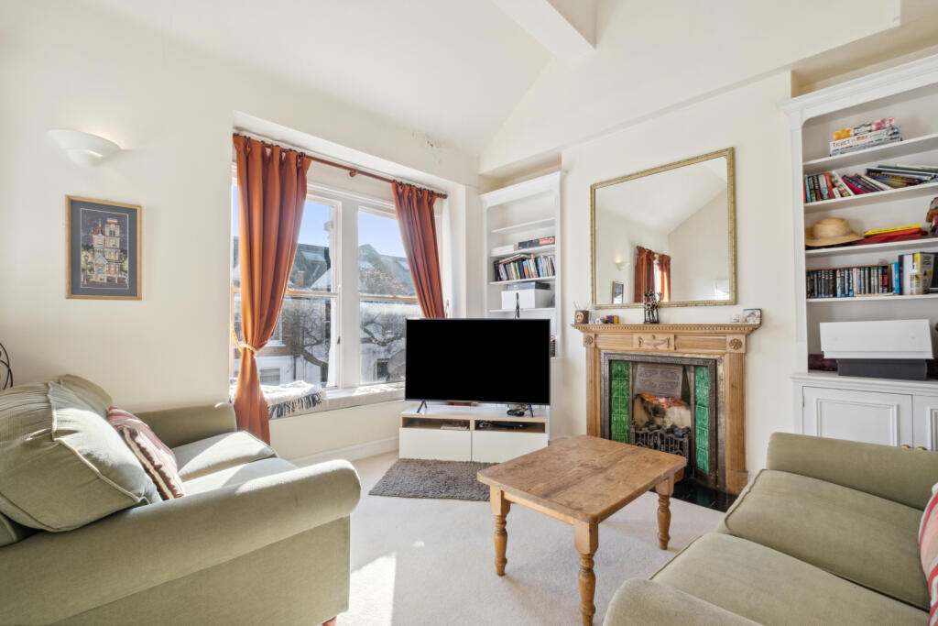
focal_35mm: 15
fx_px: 391
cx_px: 469
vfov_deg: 77.3
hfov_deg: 100.4
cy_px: 313
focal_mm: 10
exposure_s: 1/125
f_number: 8
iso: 640
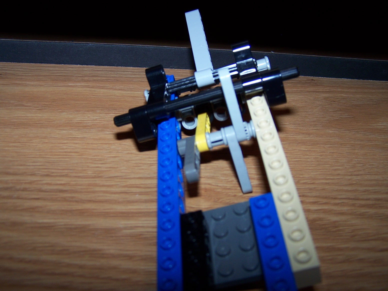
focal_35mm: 38
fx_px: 426
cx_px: 194
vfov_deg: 37.7
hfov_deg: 49.0
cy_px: 146
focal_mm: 6.3
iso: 80
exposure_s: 1/60
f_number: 2.8
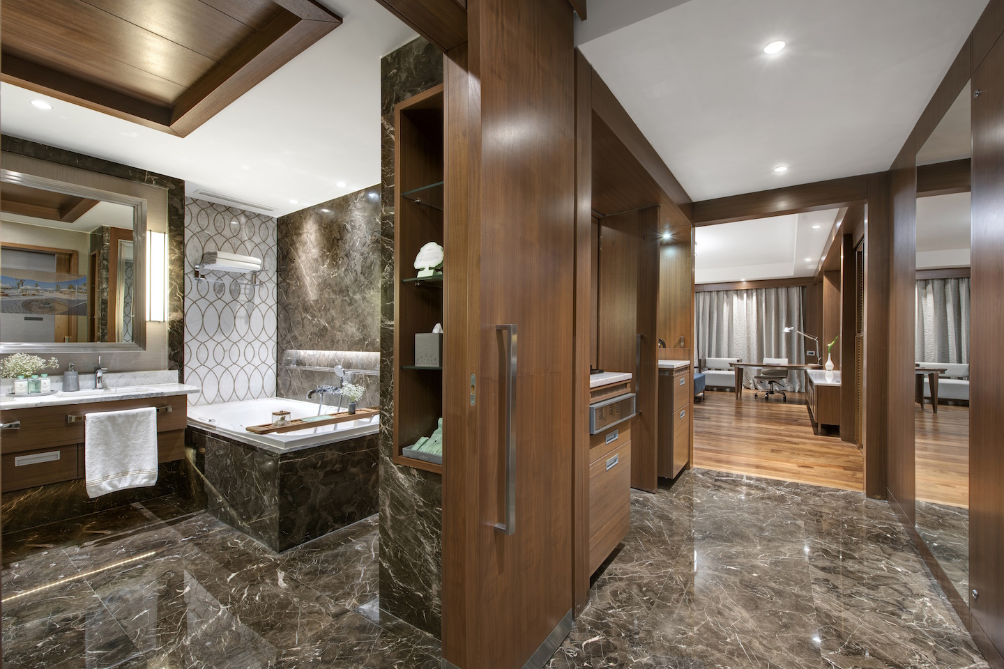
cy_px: 334
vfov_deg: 81.2
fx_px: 390
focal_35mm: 14
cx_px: 502
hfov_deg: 104.3
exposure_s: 6
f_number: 11
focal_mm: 14
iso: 100
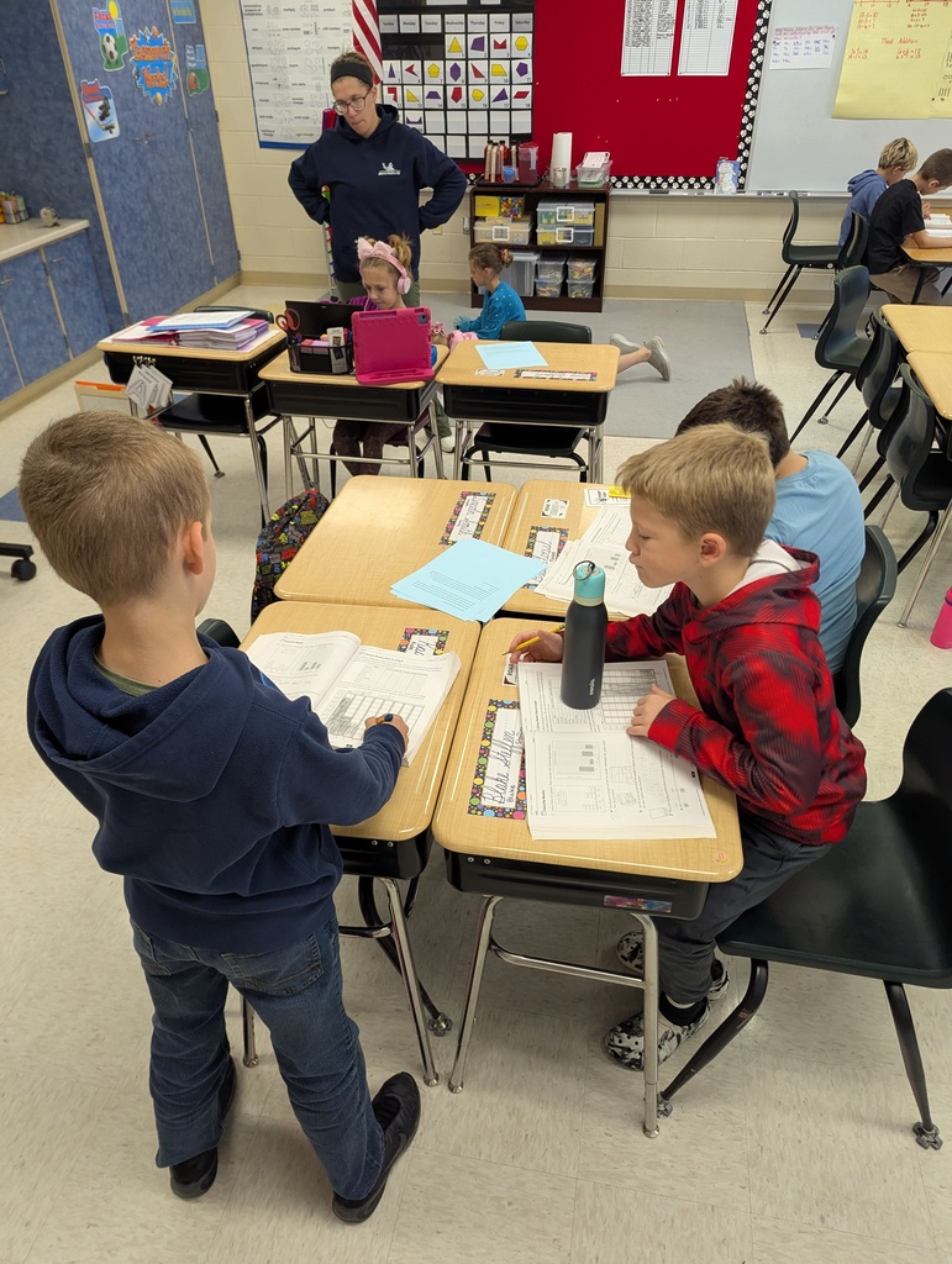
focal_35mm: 24
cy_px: 632
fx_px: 878
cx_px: 476
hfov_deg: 56.9
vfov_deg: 71.5
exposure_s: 1/227
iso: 291
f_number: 1.85
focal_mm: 6.81
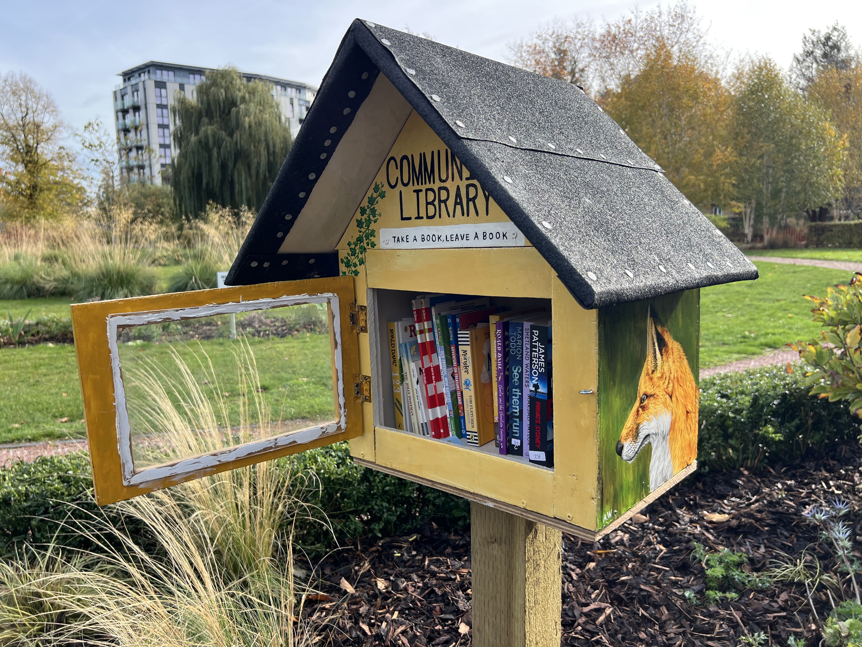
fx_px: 647
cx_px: 431
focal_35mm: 26
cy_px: 324
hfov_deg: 67.3
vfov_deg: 53.1
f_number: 1.5
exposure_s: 1/827
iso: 50
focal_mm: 5.7
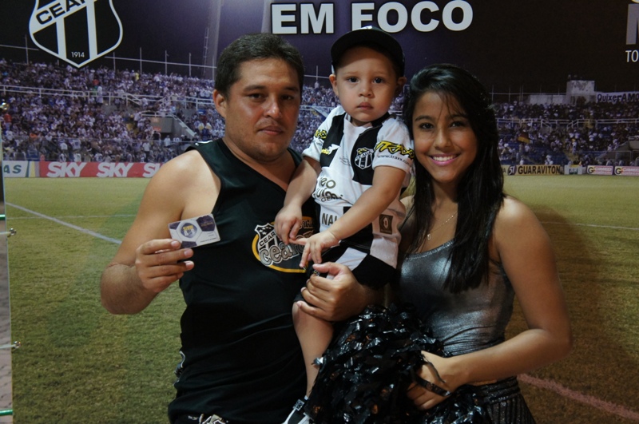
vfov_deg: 23.7
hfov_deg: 35.1
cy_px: 212
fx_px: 1010
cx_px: 320
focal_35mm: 57
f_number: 4.5
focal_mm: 38
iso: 1600
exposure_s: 1/30
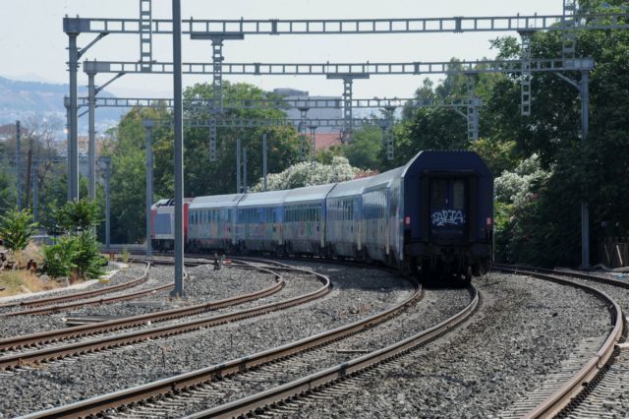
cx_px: 314
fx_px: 3667
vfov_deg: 6.5
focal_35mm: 210
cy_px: 210
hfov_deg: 9.8
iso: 800
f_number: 20
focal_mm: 210
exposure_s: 1/200
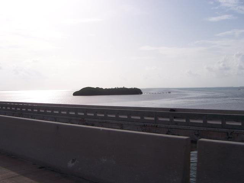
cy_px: 92
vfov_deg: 39.7
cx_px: 122
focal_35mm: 36
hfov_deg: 51.4
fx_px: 254
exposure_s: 1/1000
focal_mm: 6
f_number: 4.8
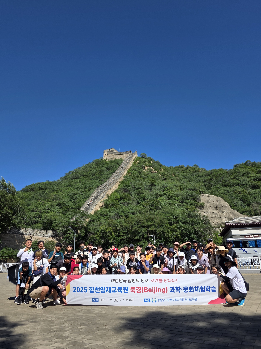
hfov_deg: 58.9
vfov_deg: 73.9
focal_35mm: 23
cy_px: 174
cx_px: 130
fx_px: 231
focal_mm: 6.3
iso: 80
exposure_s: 1/10000
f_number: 1.7
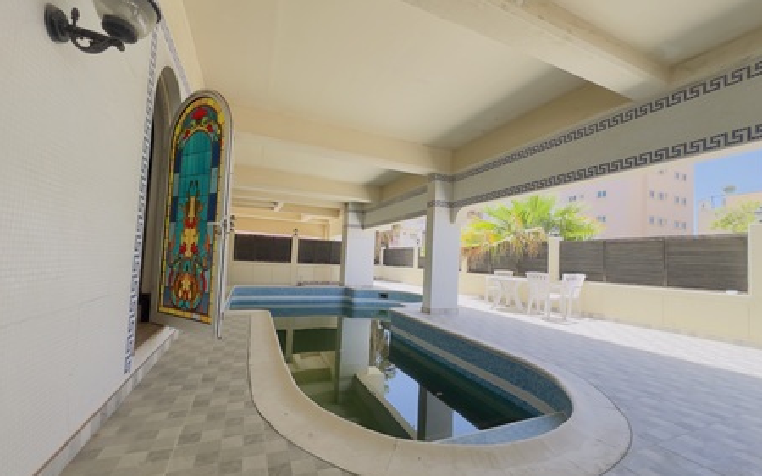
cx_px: 384
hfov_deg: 105.3
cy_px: 246
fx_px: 291
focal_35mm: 14
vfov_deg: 78.6
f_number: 1.8
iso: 32
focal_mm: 1.57
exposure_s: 1/300
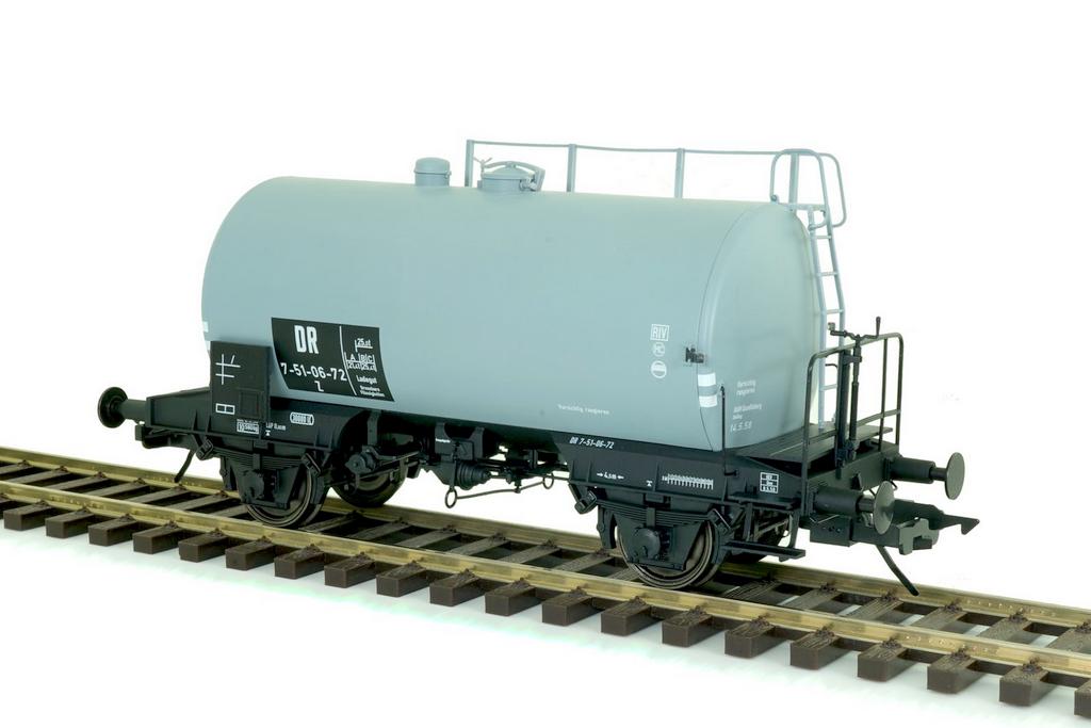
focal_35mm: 41
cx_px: 546
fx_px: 1243
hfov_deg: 47.4
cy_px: 364
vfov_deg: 32.6
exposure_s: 1/2
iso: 50
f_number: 25
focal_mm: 41
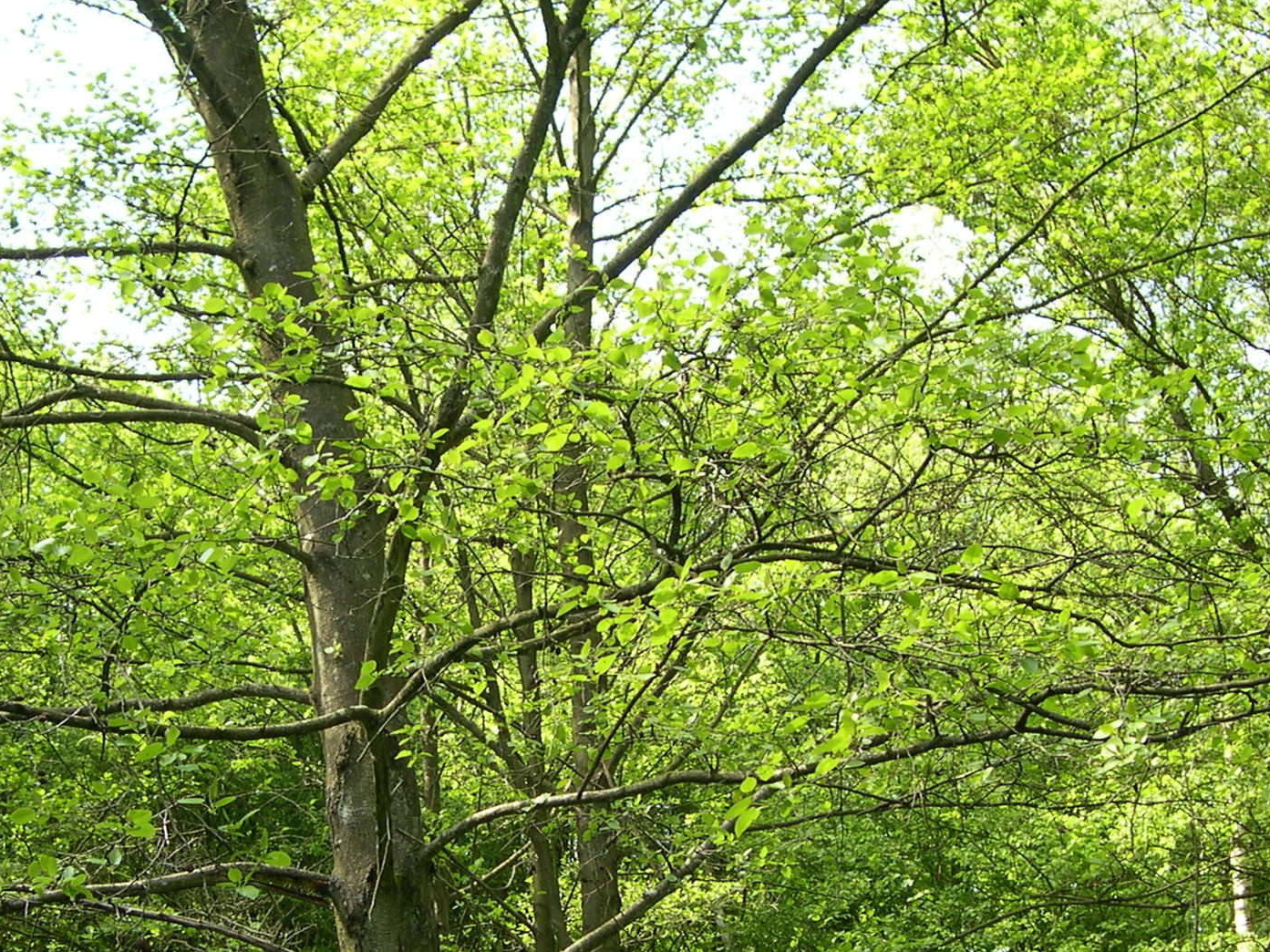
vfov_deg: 23.5
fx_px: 2274
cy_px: 679
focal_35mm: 62
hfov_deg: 31.1
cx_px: 522
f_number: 2.8
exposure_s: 1/165
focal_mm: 8
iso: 100
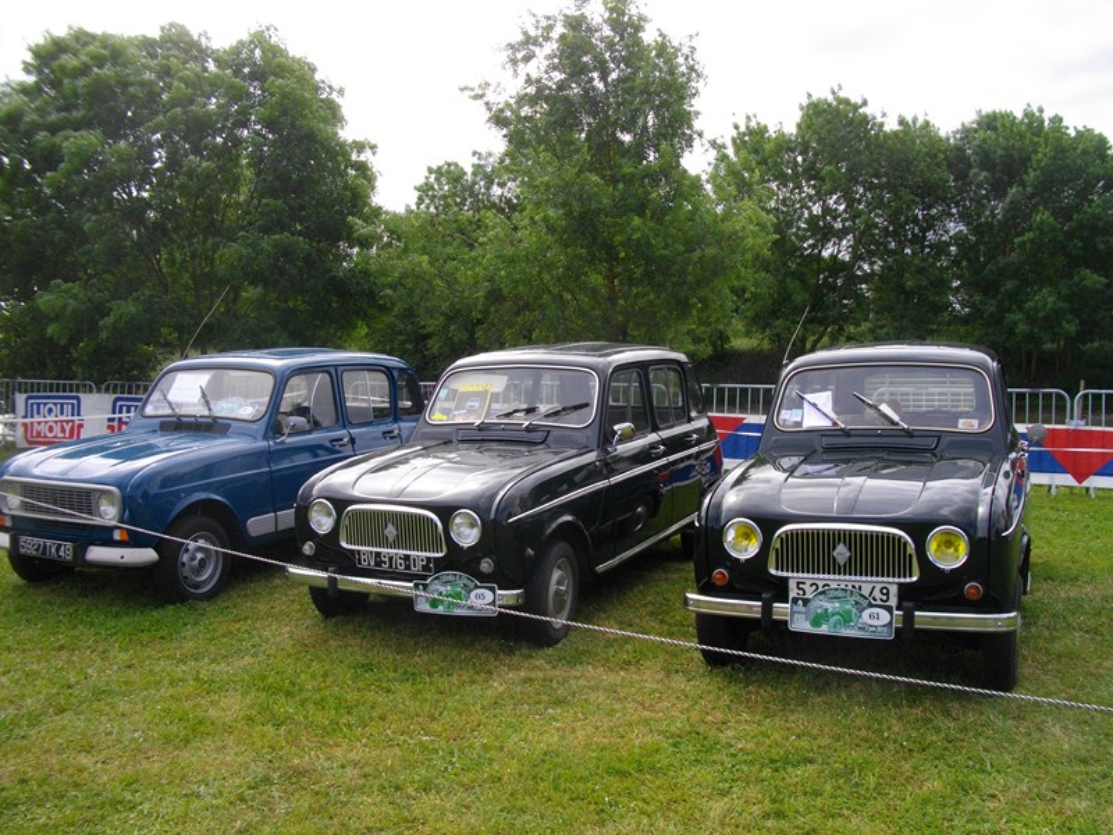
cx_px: 556
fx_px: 1029
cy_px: 418
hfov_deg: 56.8
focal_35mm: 32
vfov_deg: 44.2
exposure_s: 1/200
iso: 100
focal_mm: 5.7
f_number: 5.5
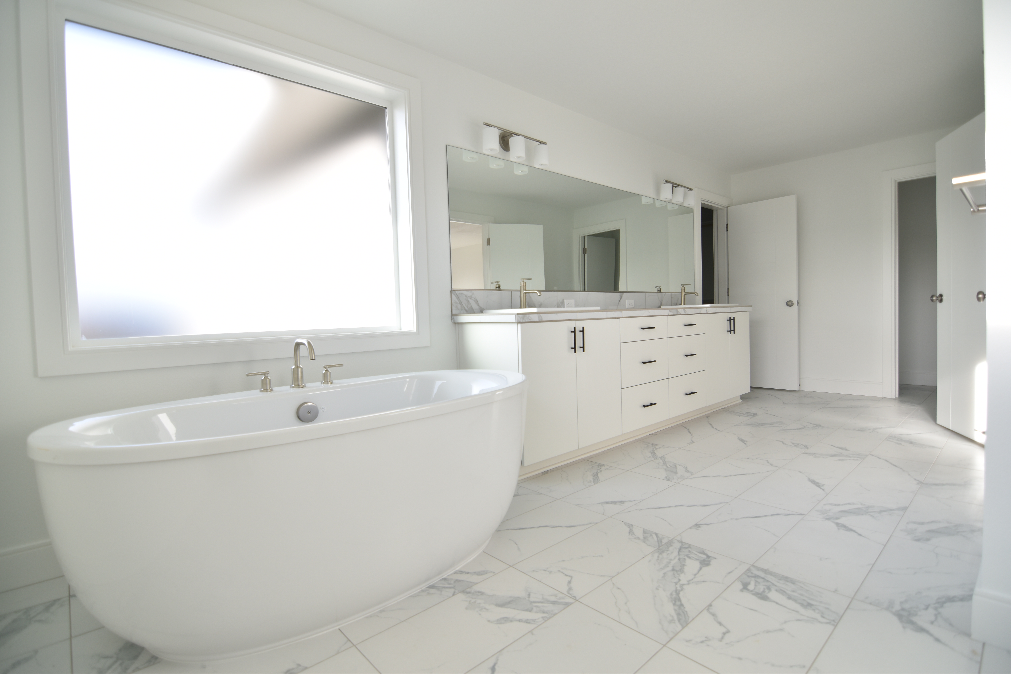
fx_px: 463
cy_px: 337
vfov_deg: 72.1
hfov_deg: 95.0
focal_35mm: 16
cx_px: 506
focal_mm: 11
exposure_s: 1/125
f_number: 2.8
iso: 100
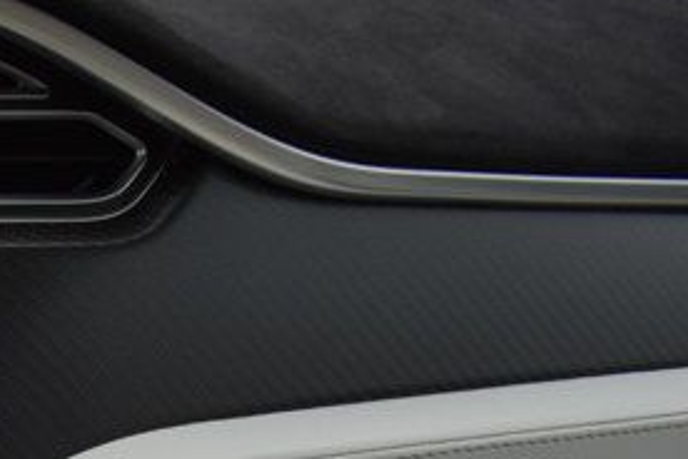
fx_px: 1911
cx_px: -586
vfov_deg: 12.8
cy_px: 731
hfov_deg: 16.6
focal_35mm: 100
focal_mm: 18
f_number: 5.6
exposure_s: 1/125
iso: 200
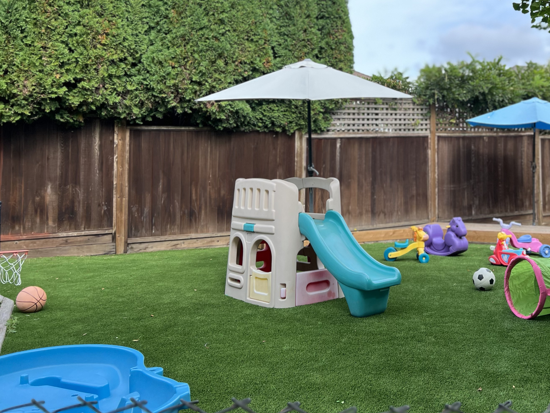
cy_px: 113
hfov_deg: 45.0
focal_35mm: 40
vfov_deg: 35.3
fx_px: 636
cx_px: 419
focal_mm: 5.7
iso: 50
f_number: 1.5
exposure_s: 1/588
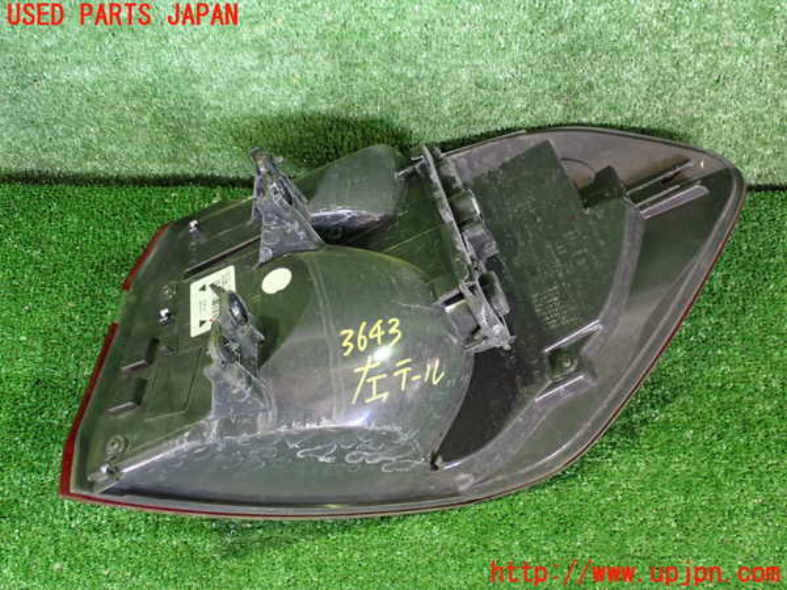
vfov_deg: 32.9
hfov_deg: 42.9
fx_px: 1000
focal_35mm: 44
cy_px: 295
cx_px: 394
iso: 800
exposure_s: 1/15
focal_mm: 7.84
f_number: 2.9
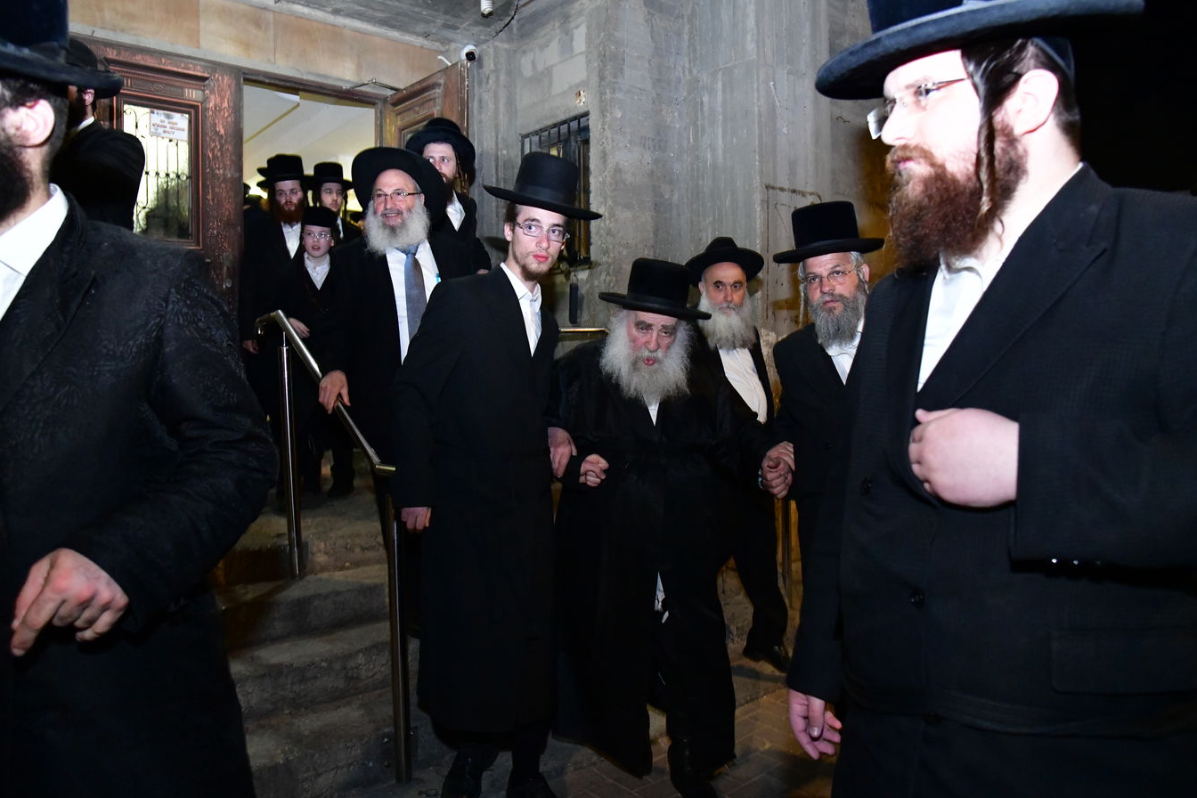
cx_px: 604
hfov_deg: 71.5
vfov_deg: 51.3
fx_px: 831
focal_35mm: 25
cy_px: 392
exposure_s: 1/100
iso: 10000
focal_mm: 24
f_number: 5.6
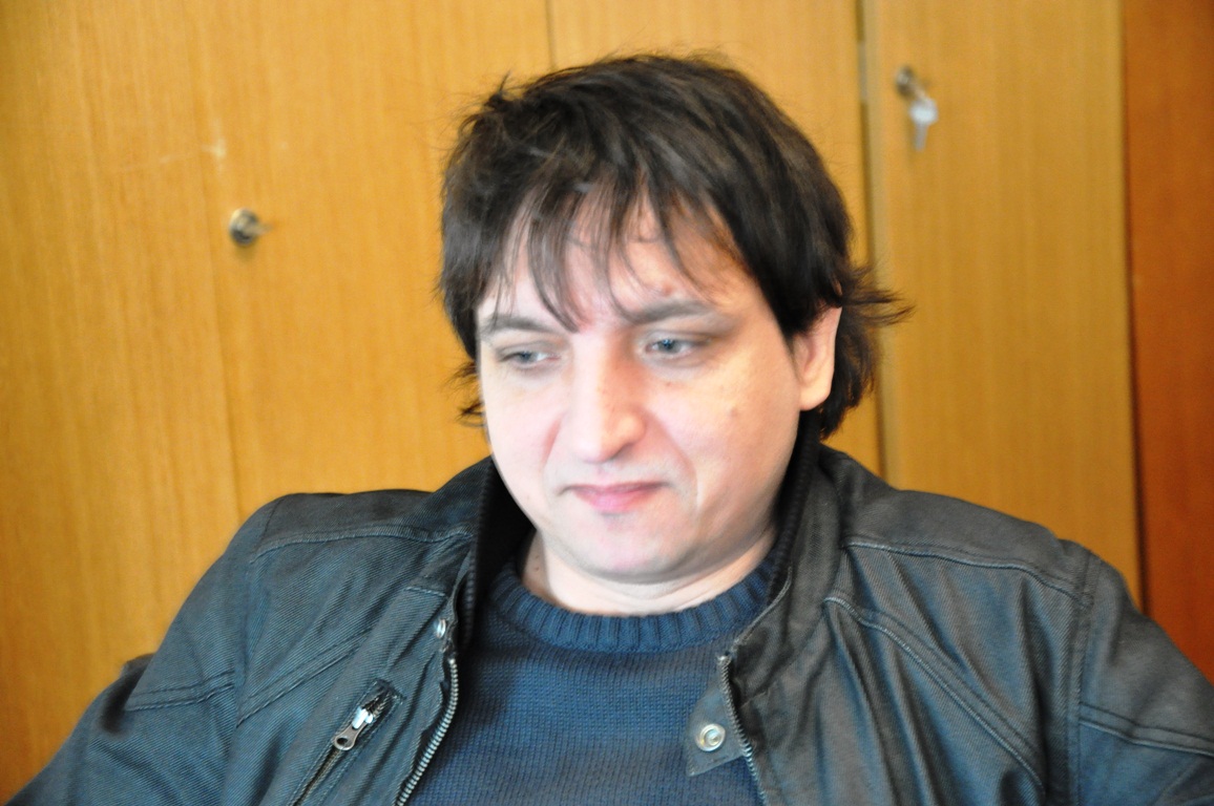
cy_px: 403
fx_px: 3537
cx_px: 607
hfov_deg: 19.5
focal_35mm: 105
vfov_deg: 13.0
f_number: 5.3
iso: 1600
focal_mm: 70
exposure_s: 1/8
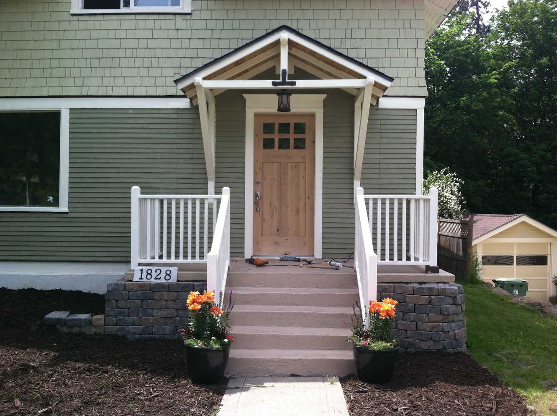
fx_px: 562
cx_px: 278
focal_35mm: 35
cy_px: 208
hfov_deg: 52.7
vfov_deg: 40.6
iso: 80
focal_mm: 3.85
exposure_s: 1/566
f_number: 2.8
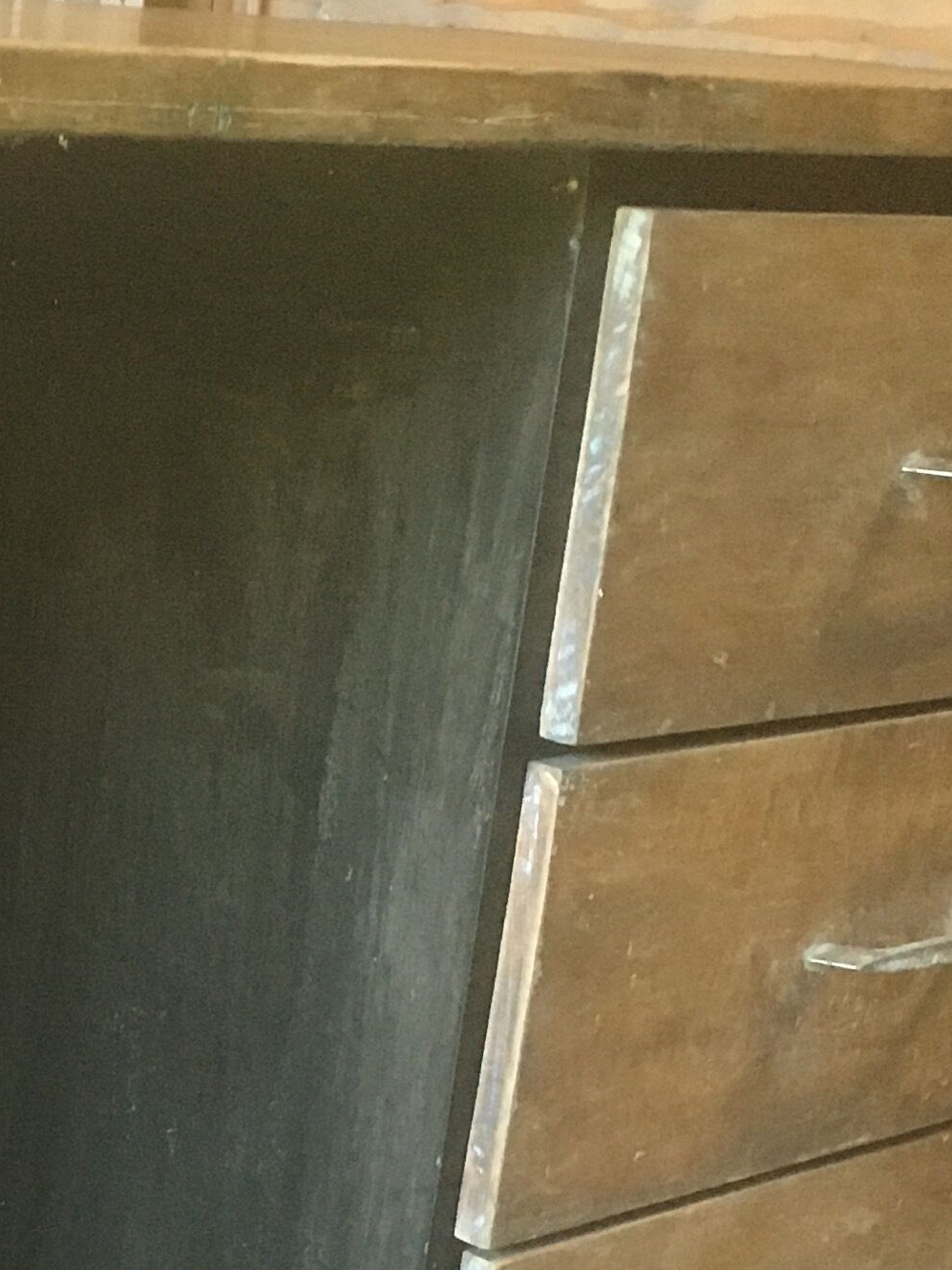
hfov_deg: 16.3
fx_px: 3226
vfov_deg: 21.4
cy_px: 1301
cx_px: -74
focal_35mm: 88
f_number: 2.2
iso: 200
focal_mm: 4.15
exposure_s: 1/25
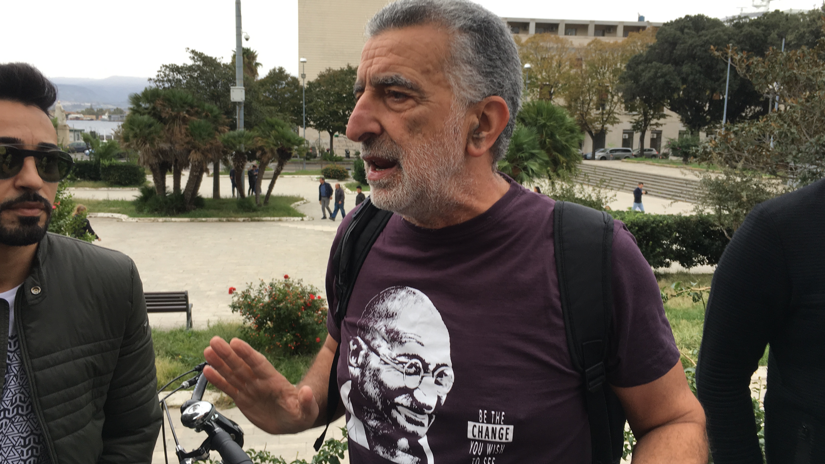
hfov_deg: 61.0
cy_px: 220
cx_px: 414
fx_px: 700
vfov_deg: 36.7
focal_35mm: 32
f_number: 2.2
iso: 25
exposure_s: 1/104
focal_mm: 4.15
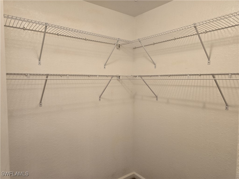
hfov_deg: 73.9
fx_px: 159
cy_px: 90
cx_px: 120
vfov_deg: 58.9
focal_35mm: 23
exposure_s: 1/120
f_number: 1.7
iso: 250
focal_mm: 6.3
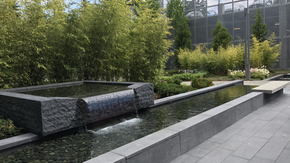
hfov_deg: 62.6
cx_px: 143
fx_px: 238
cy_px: 75
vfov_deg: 37.8
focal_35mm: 31
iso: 20
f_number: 1.8
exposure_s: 1/760
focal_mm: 3.99
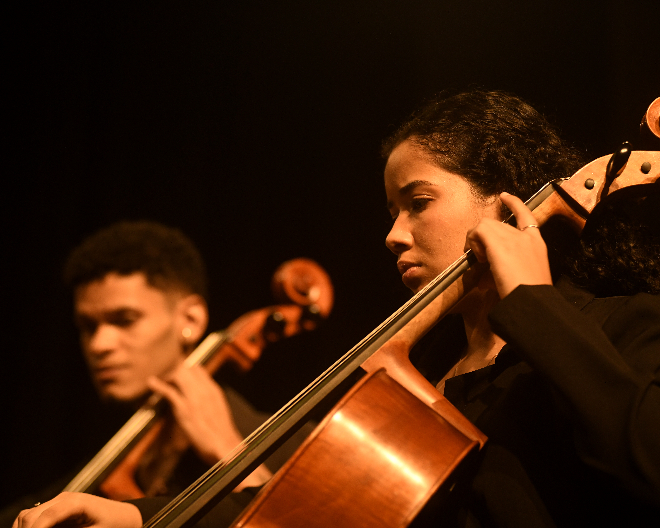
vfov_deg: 12.4
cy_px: 264
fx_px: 2422
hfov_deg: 15.5
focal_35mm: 124
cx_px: 368
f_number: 2.8
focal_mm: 110
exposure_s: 1/320
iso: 2500
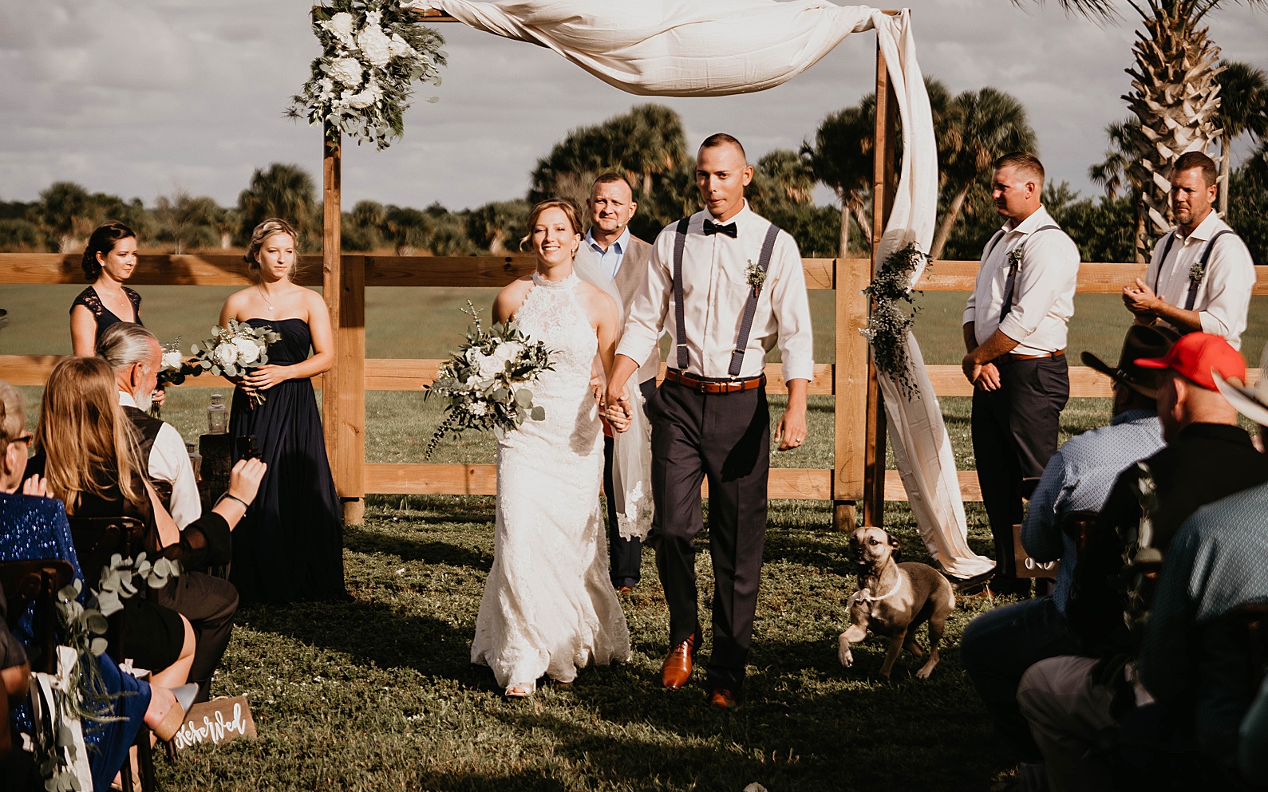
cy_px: 377
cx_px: 638
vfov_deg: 16.7
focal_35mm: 78
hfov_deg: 26.5
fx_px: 2695
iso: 320
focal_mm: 76
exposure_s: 1/2500
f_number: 3.5
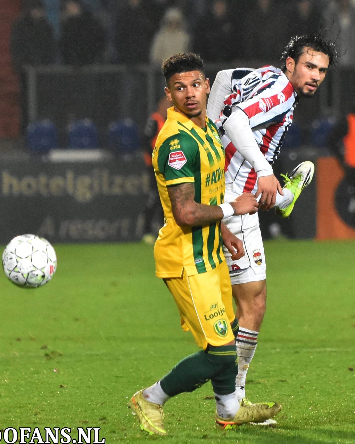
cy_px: 222
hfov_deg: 4.1
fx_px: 5003
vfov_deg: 5.1
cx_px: 279
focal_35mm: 381
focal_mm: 180
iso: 3200
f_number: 2.8
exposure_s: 1/800
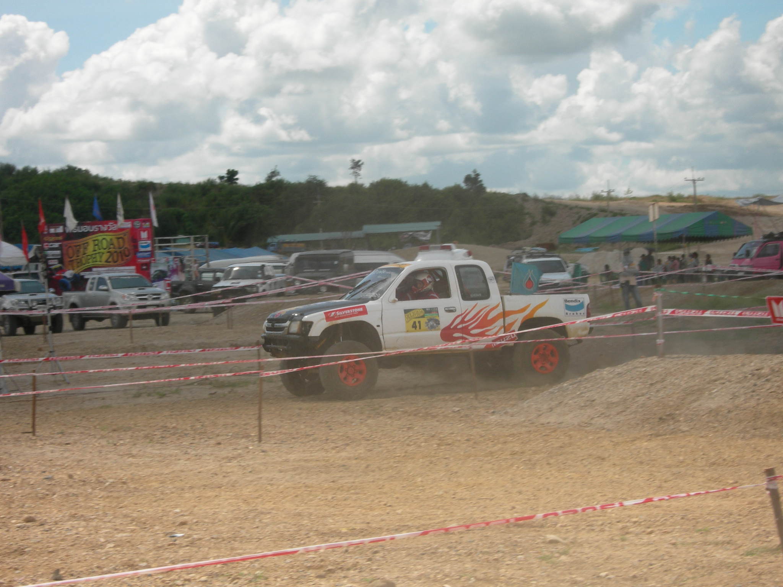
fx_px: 2556
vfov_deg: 13.1
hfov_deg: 17.4
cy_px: 294
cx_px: 392
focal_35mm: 113
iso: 50
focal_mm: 23.4
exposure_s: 1/234
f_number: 8.2
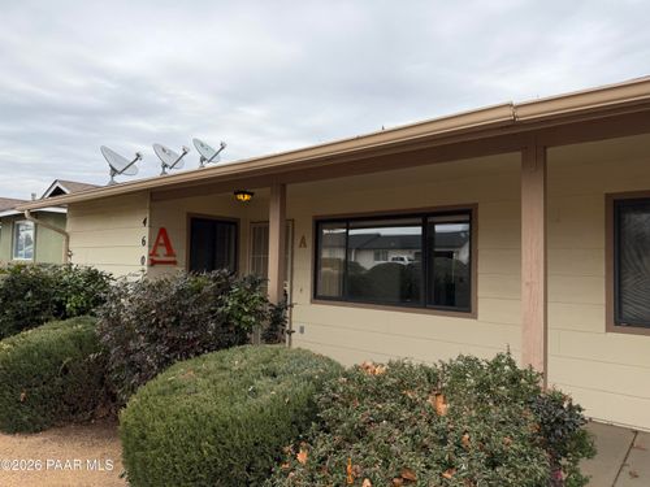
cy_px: 244
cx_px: 325
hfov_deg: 71.6
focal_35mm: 24
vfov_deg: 56.8
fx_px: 451
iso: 80
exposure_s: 1/1689
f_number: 1.78
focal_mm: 6.76
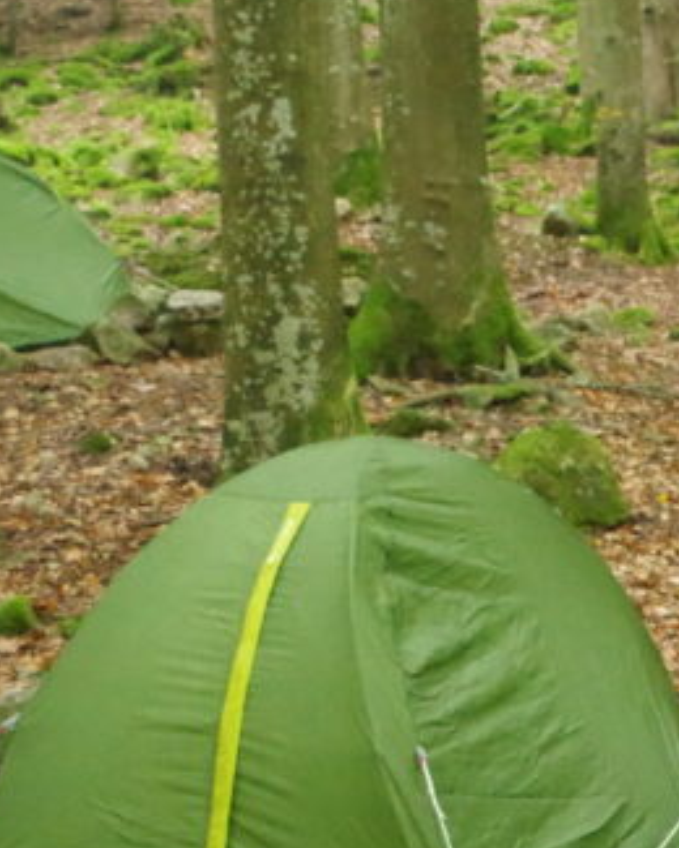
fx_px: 3793
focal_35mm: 151
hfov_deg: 10.0
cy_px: 581
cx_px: 977
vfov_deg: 12.7
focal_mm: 34
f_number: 4.5
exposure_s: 1/60
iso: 6400
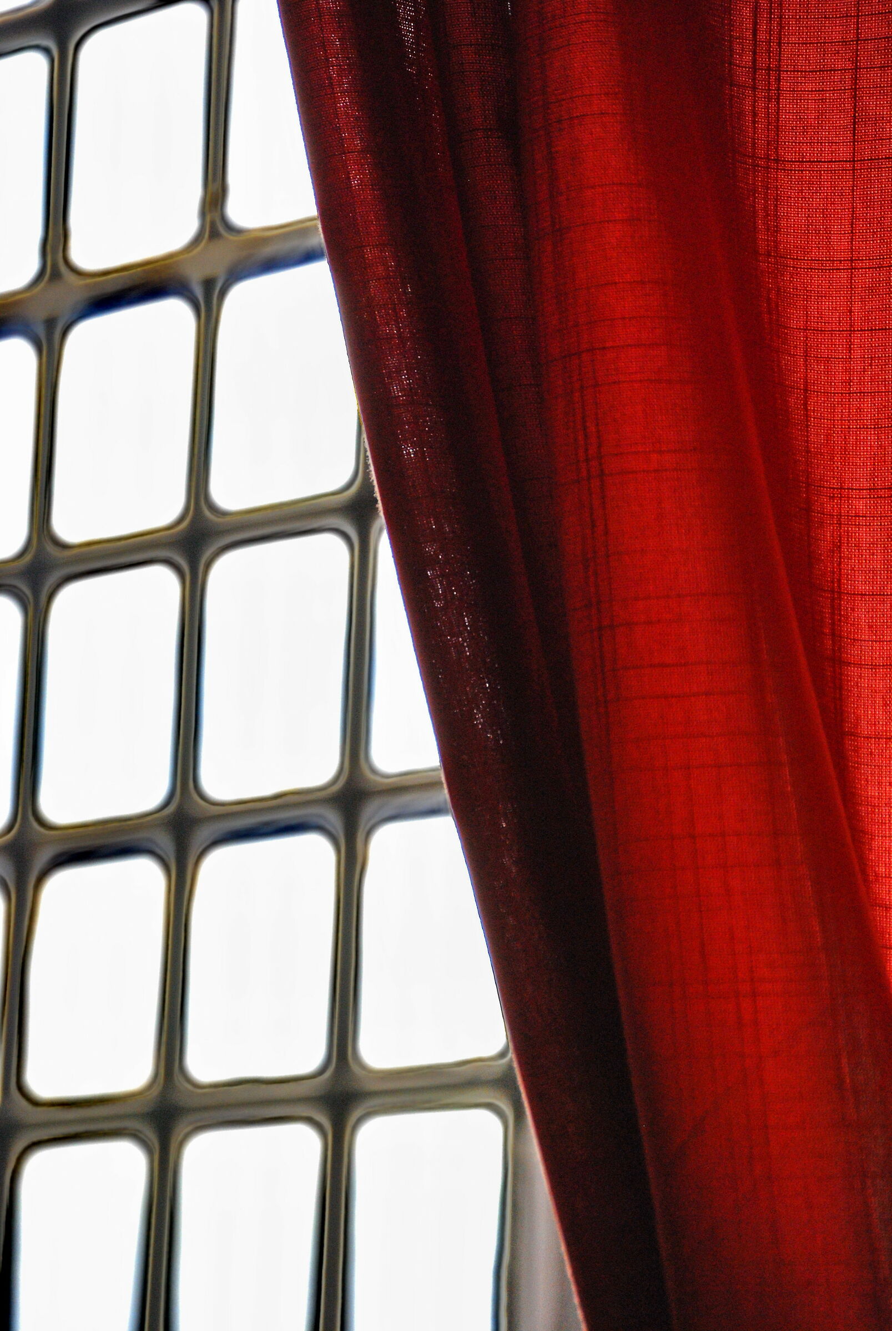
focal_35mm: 158
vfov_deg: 13.0
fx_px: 5836
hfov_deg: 8.7
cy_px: 666
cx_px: 446
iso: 800
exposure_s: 1/640
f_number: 6.3
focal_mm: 105
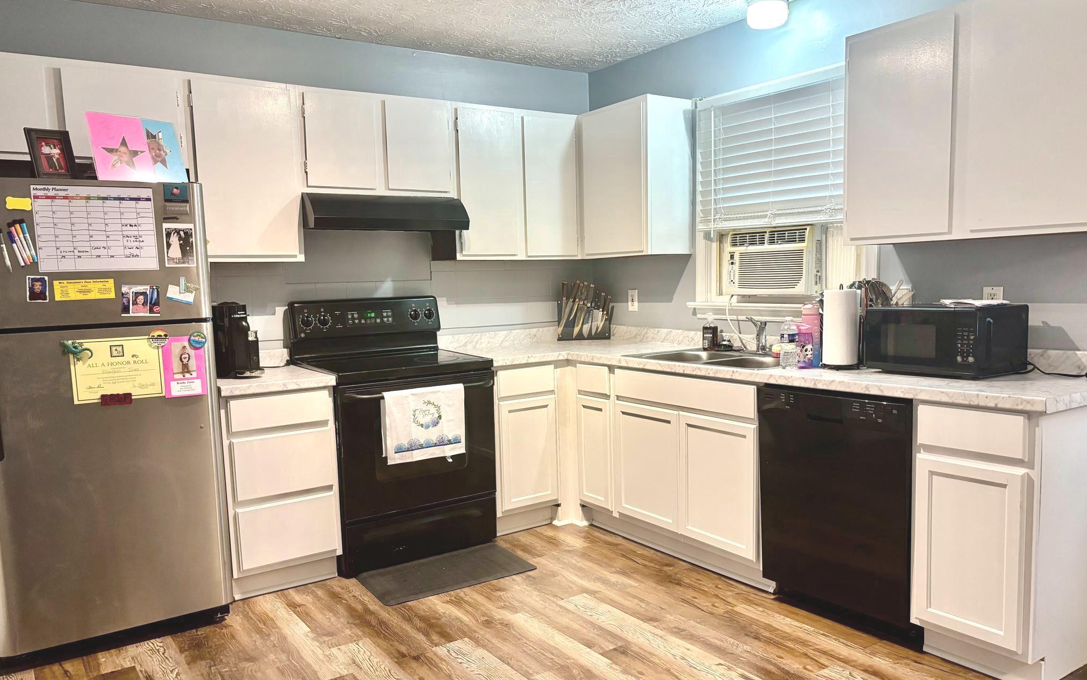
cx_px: 547
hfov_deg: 66.5
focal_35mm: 28
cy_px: 364
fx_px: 829
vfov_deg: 44.5
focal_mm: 5.96
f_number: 1.6
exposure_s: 1/60
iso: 250
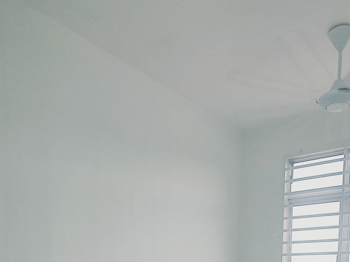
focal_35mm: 36
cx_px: 209
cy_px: 321
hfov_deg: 51.0
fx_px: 364
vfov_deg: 32.2
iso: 50
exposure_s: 1/147
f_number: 2.2
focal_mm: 1.8
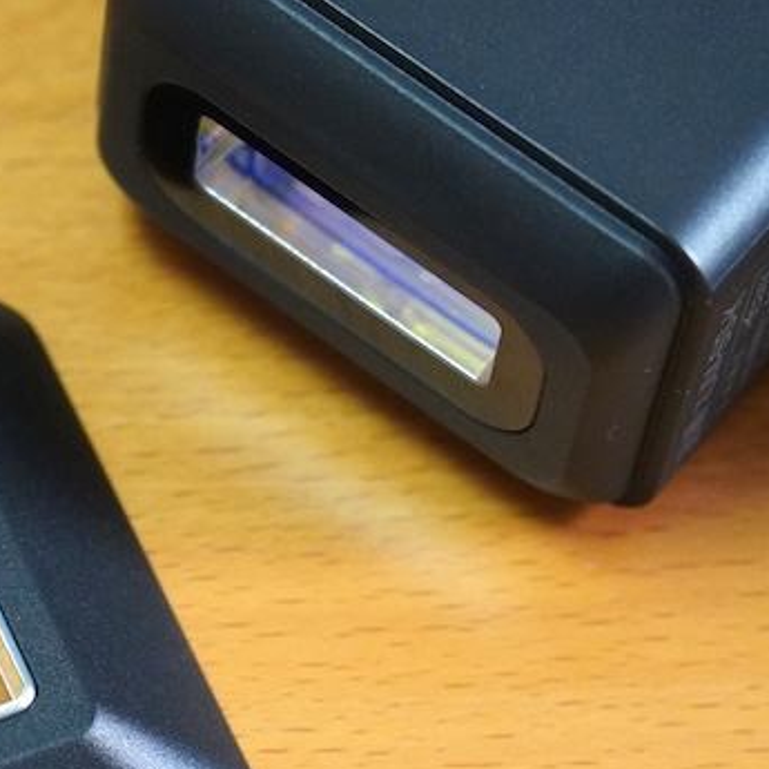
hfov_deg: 8.4
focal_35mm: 207
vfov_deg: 8.5
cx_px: 56
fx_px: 5203
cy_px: 485
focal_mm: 70
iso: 5000
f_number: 5
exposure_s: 1/200
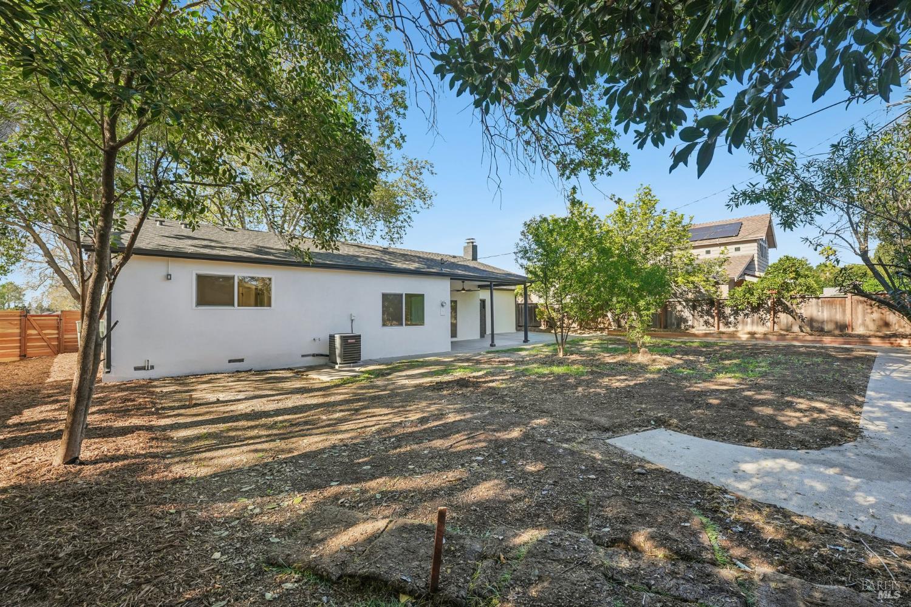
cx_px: 456
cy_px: 304
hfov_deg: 104.3
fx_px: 354
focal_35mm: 14
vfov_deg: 81.2
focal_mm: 14
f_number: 8
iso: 640
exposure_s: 1/200
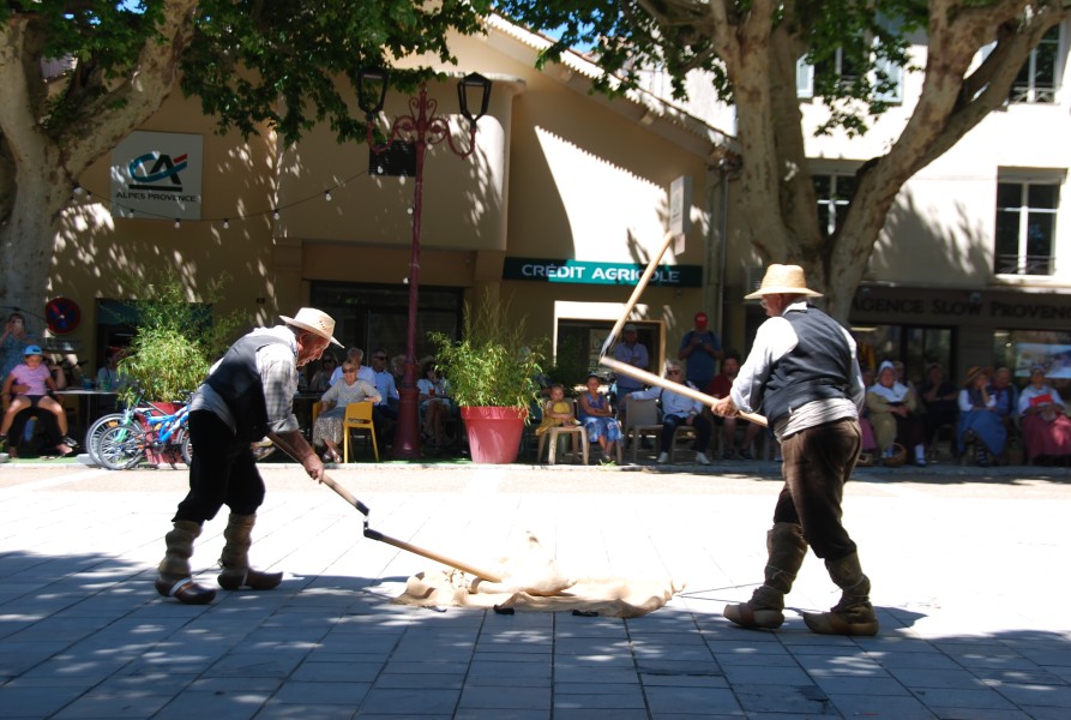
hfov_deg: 33.3
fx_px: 1789
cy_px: 360
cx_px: 536
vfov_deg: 22.7
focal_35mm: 60
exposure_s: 1/160
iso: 100
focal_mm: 40
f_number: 6.3
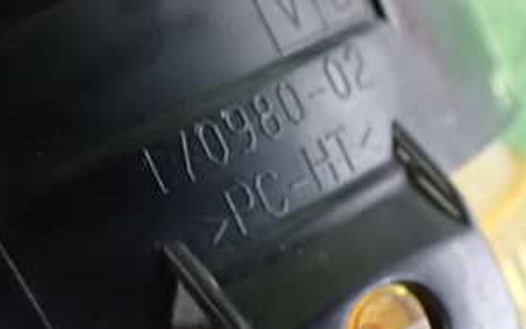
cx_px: 185
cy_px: 143
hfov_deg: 31.8
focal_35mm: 64
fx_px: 917
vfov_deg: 20.3
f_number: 2.3
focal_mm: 5.4
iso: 1600
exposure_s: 1/30
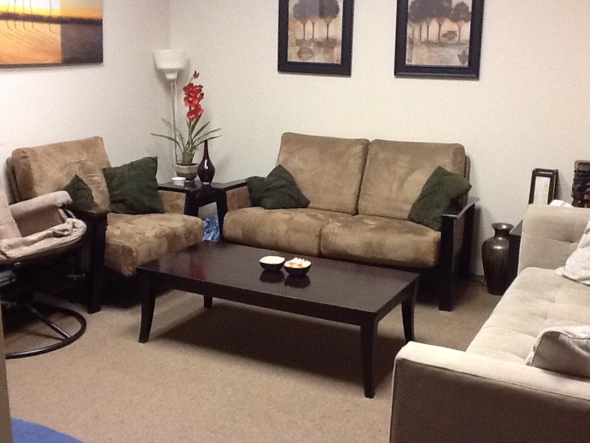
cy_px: 222
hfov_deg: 56.8
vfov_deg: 44.2
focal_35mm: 32
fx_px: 545
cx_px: 295
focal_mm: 2.03
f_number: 2.4
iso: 320
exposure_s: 1/30
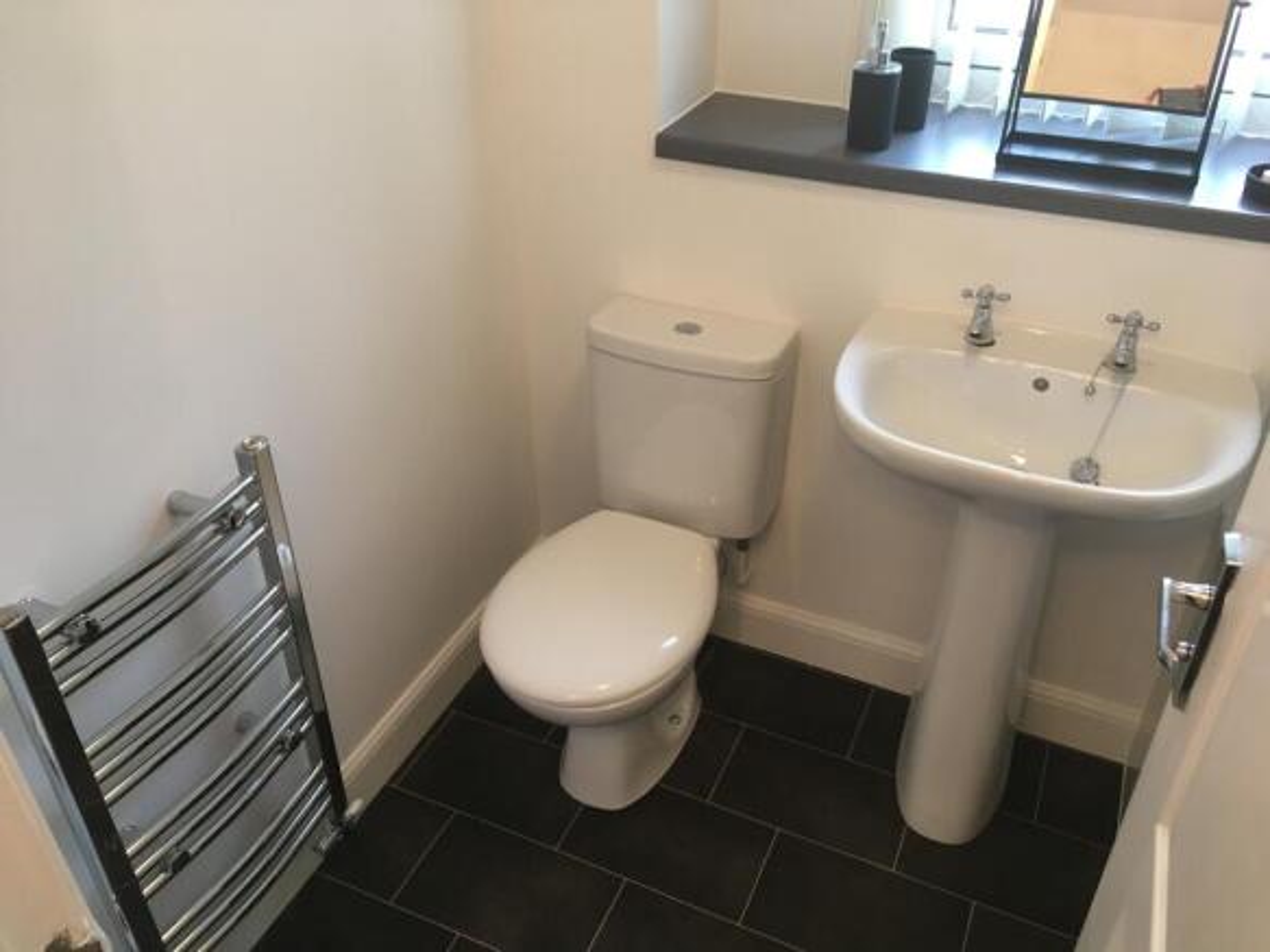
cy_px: 476
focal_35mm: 29
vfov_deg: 48.2
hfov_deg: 61.7
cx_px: 635
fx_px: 1064
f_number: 2.2
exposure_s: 1/33
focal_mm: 4.15
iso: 100
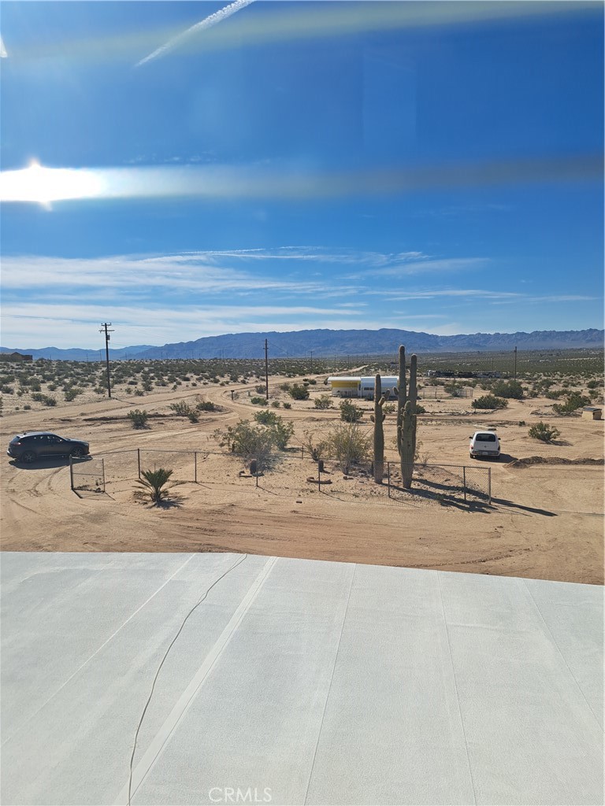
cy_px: 403
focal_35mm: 24
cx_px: 302
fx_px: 559
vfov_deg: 71.6
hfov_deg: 56.8
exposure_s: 1/2331
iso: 50
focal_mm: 5.23
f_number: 1.8
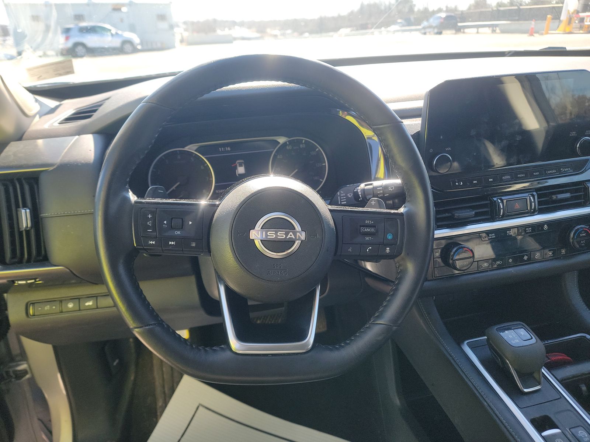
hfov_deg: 71.6
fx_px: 409
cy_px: 221
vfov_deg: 56.8
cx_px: 295
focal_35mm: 24
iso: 56
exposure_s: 1/119
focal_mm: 6.7
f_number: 1.8
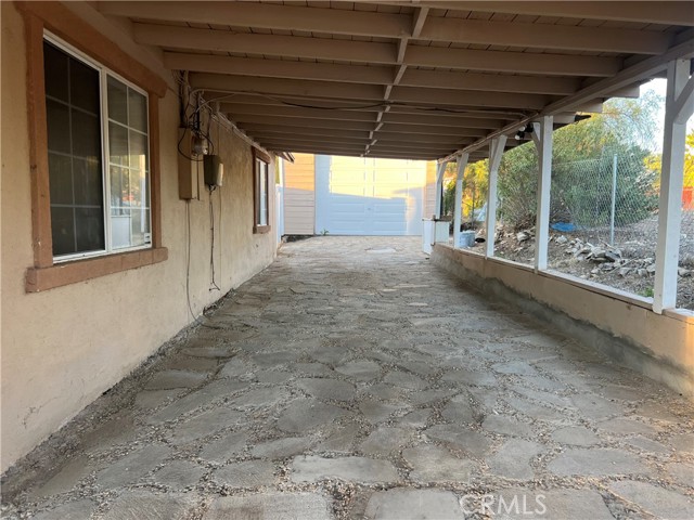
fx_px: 521
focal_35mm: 26
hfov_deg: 67.3
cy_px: 260
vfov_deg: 53.1
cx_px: 347
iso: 80
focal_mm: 5.7
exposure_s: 1/121
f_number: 1.5
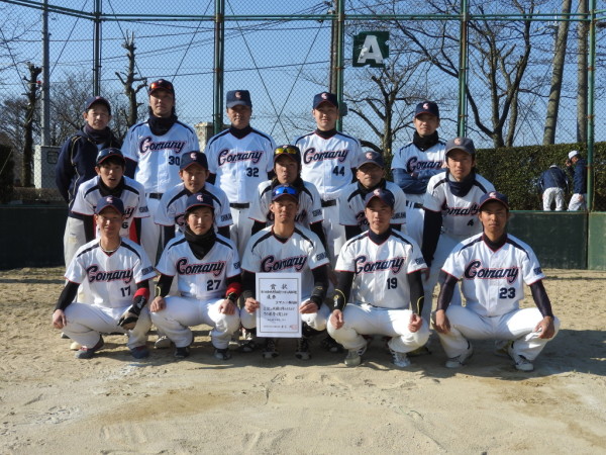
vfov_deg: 36.0
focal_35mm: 40
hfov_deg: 46.8
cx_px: 303
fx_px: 700
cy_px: 228
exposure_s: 1/1000
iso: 100
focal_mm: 7.2
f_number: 3.8
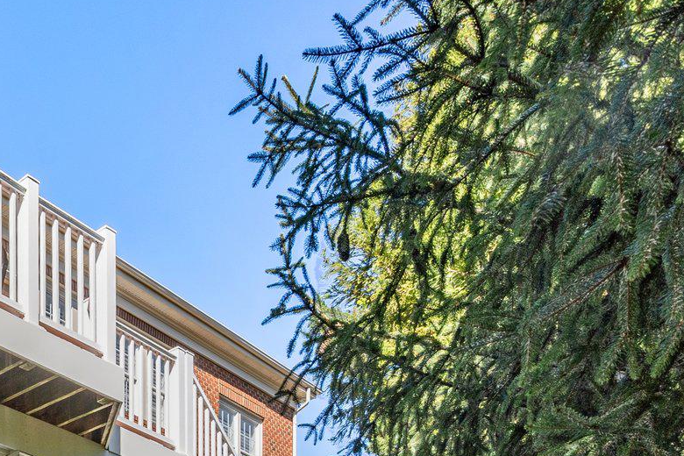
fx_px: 798
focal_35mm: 42
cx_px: -117
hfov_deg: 36.8
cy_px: 460
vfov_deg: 29.7
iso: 200
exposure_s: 1/125
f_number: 11
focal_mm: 16
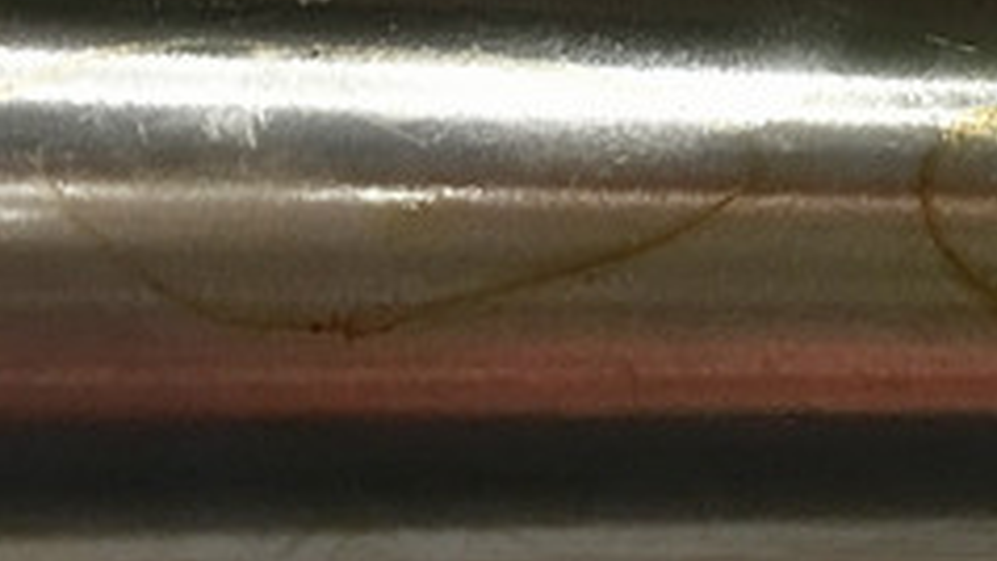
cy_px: -519
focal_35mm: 106
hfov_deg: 19.2
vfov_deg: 10.6
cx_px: 1135
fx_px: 2803
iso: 125
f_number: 2.2
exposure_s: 1/8
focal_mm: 4.15
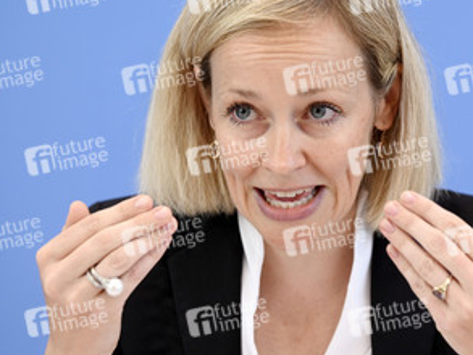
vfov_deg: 6.7
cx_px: 346
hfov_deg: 8.9
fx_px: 3035
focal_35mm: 222
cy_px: 116
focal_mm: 150
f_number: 4
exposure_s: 1/400
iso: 1000
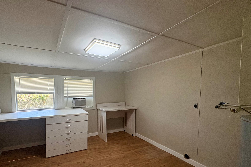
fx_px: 125
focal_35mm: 18
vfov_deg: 67.0
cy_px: 96
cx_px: 108
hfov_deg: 89.4
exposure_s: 1/99
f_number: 2.2
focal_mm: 2.22
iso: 125
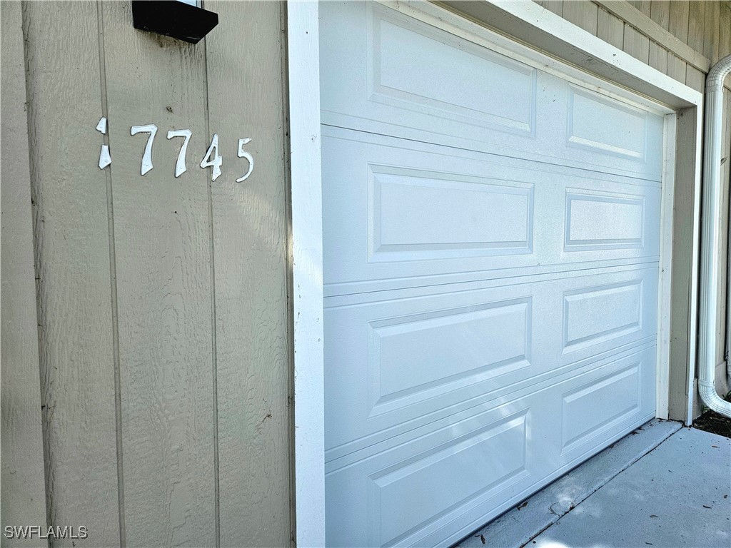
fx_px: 486
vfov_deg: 58.9
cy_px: 274
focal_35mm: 23
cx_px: 366
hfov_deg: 73.9
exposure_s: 1/2000
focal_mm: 5.4
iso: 50
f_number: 1.8
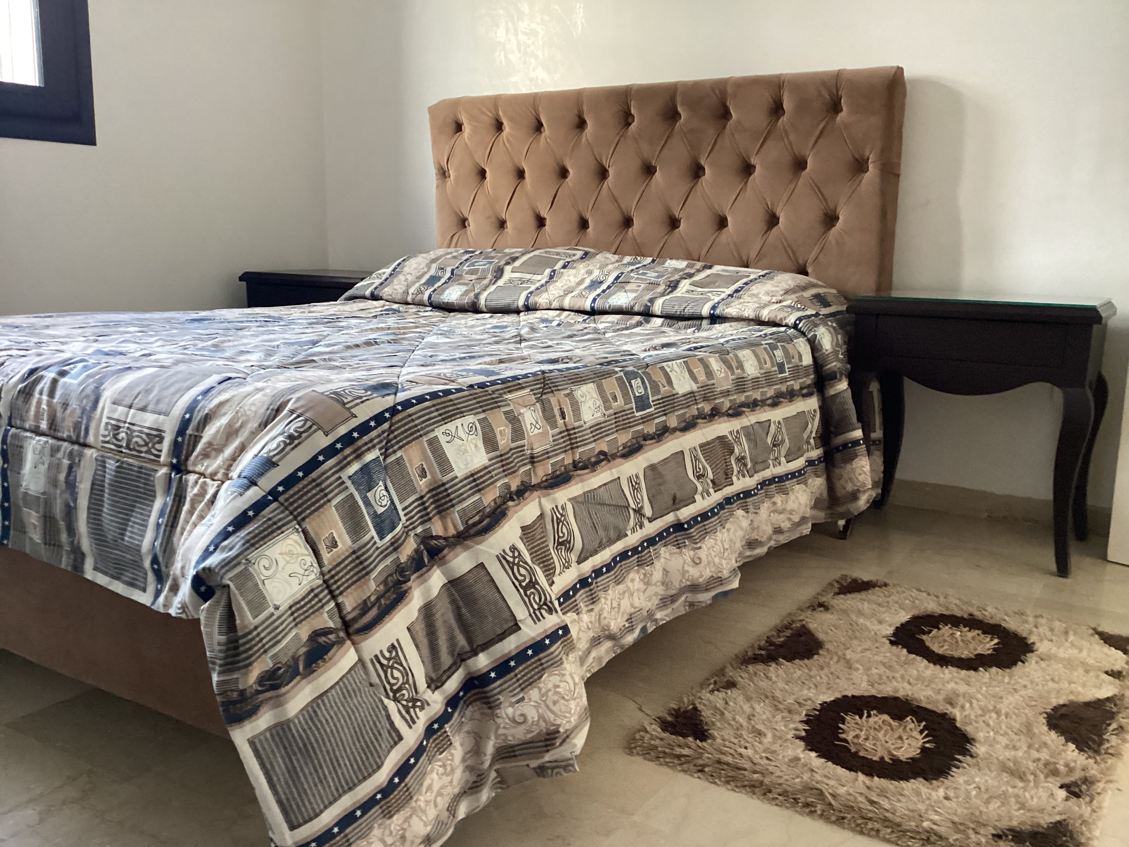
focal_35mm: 31
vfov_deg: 45.4
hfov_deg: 58.4
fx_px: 1011
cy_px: 424
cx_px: 564
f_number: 2.4
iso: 400
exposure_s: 1/40
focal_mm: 3.3
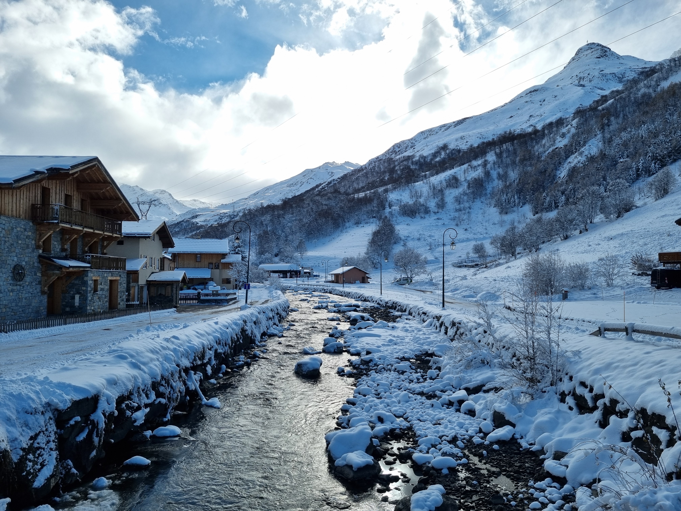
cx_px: 340
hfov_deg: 67.3
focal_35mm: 26
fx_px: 511
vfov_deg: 53.1
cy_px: 256
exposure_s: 1/4072
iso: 50
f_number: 1.8
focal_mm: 5.4
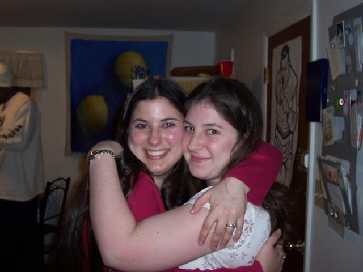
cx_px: 182
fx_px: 482
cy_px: 136
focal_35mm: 46
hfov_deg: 41.2
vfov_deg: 31.5
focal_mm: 7
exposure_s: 1/60
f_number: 3
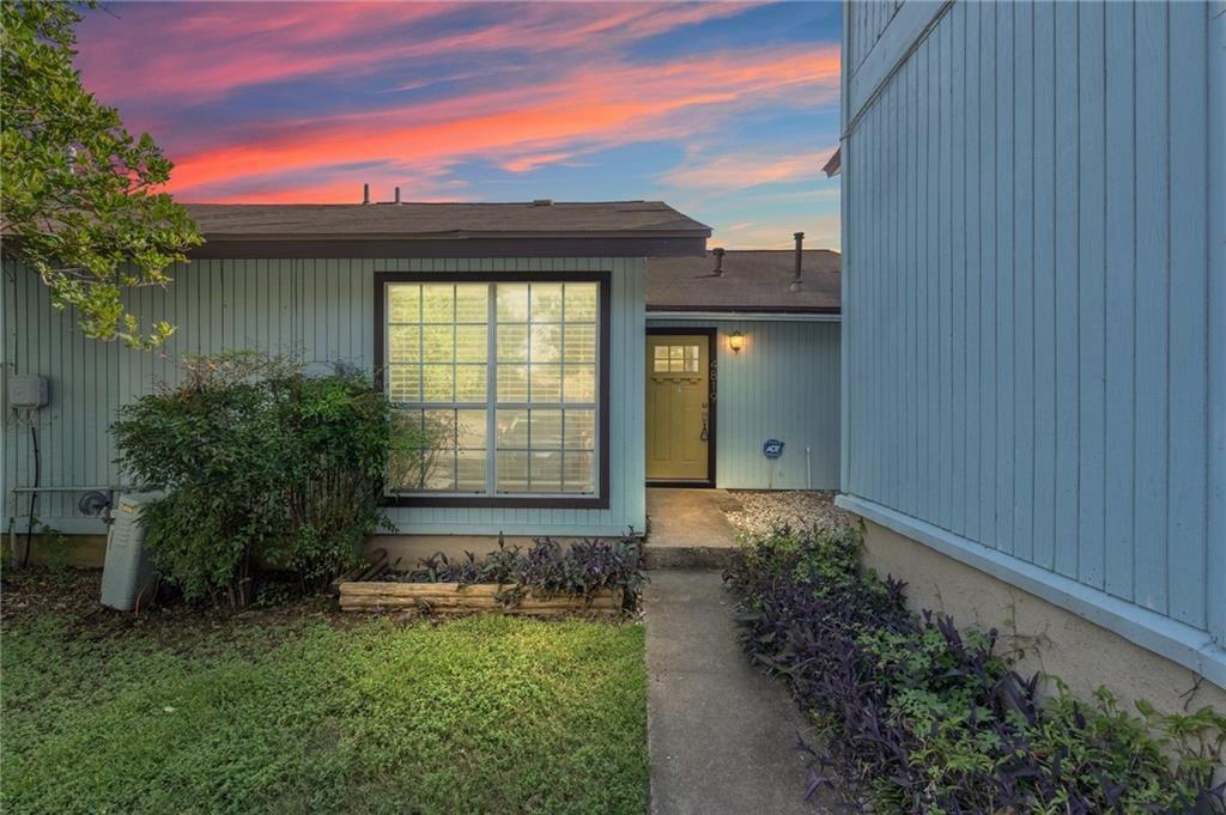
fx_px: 544
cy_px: 408
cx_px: 613
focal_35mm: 16
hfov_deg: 96.8
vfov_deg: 73.7
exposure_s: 1/50
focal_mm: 16
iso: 320
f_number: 9
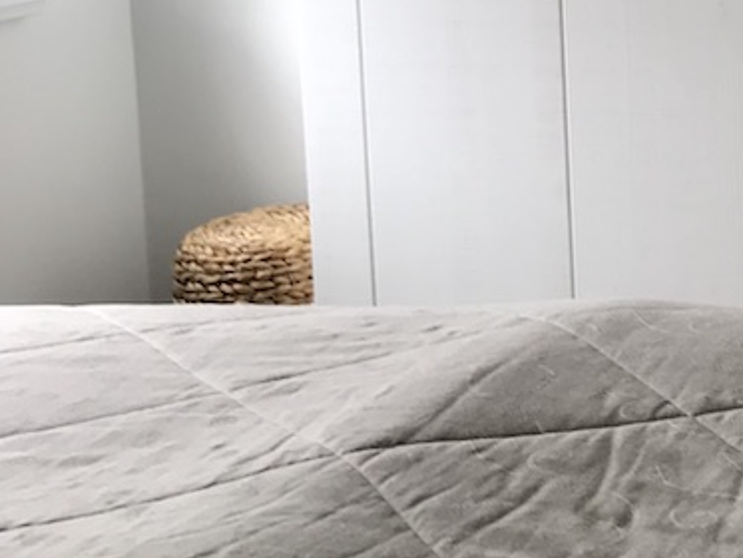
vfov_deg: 18.7
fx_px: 1610
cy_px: -94
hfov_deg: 22.8
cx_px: 994
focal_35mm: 75
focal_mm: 3.99
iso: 25
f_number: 1.8
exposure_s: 1/50
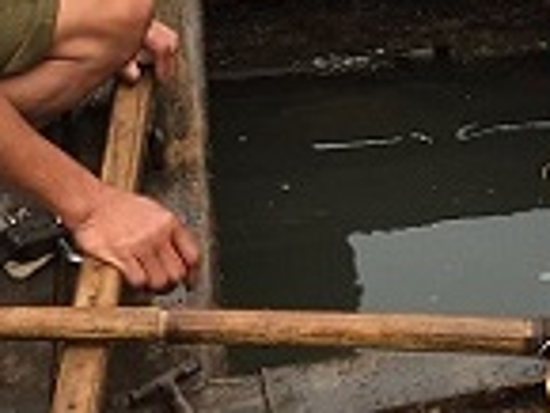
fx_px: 2035
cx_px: 463
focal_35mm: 128
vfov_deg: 11.0
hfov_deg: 15.3
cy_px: -284
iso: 25
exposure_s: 1/191
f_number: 2.2
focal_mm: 4.15
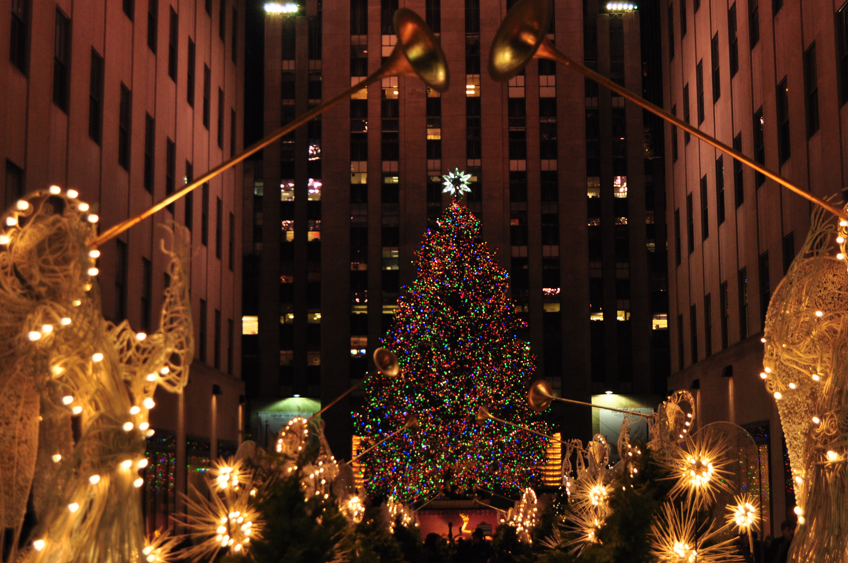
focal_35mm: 62
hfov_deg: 32.6
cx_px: 455
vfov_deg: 22.0
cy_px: 260
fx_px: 1449
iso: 720
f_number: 4.5
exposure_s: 1/60
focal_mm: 35
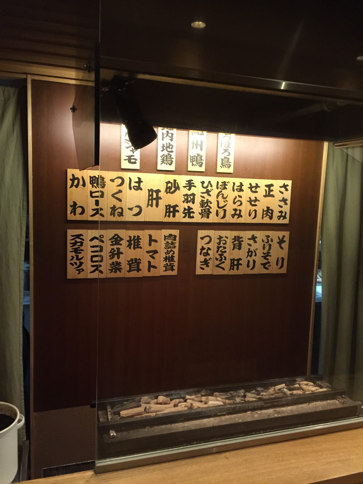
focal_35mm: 29
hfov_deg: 48.2
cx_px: 182
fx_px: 405
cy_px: 242
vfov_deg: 61.7
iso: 250
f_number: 2.2
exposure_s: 1/30
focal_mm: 4.15
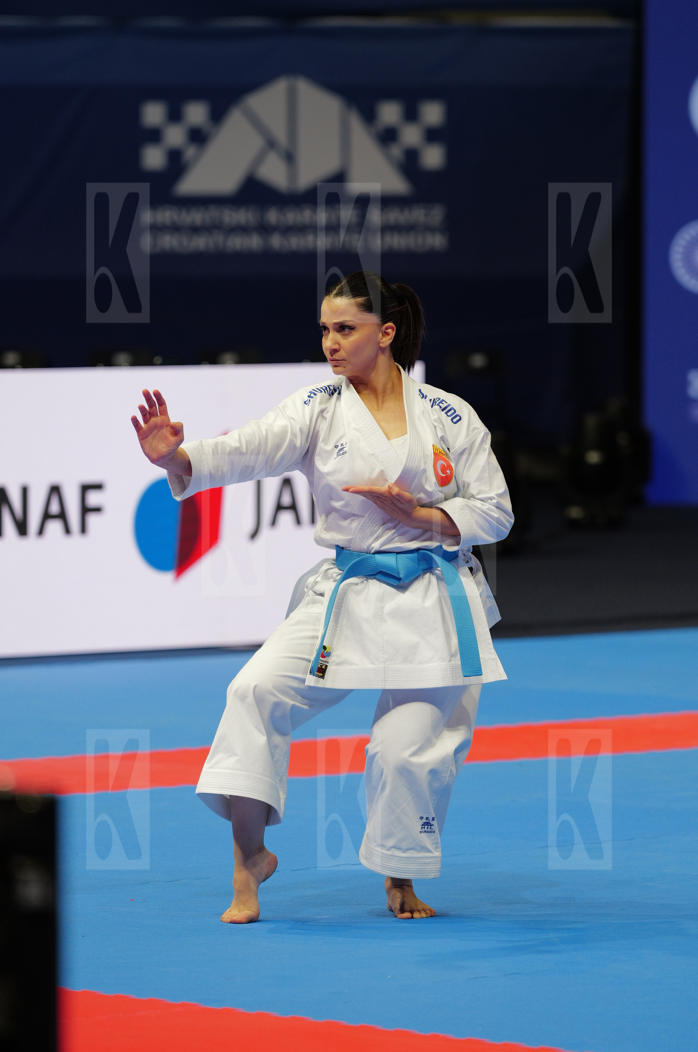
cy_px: 526
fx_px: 6830
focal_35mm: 234
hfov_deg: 5.9
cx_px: 349
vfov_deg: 8.8
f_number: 2.8
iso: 800
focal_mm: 154
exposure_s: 1/500
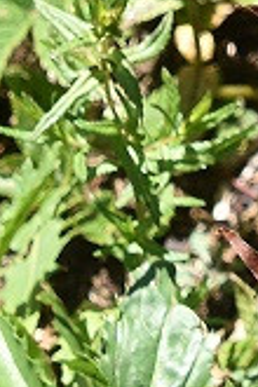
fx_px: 5633
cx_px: 148
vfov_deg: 3.9
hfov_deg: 2.6
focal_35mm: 524
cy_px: -610
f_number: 8
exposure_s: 1/320
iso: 200
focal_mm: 48
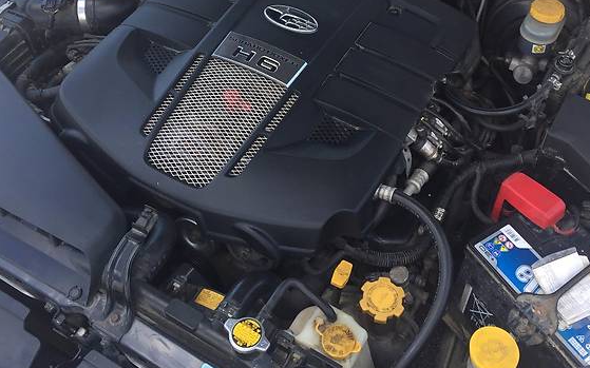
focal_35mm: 44
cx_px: 302
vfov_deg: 28.7
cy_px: 85
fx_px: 707
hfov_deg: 45.3
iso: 32
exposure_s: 1/246
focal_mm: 4.2
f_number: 2.2
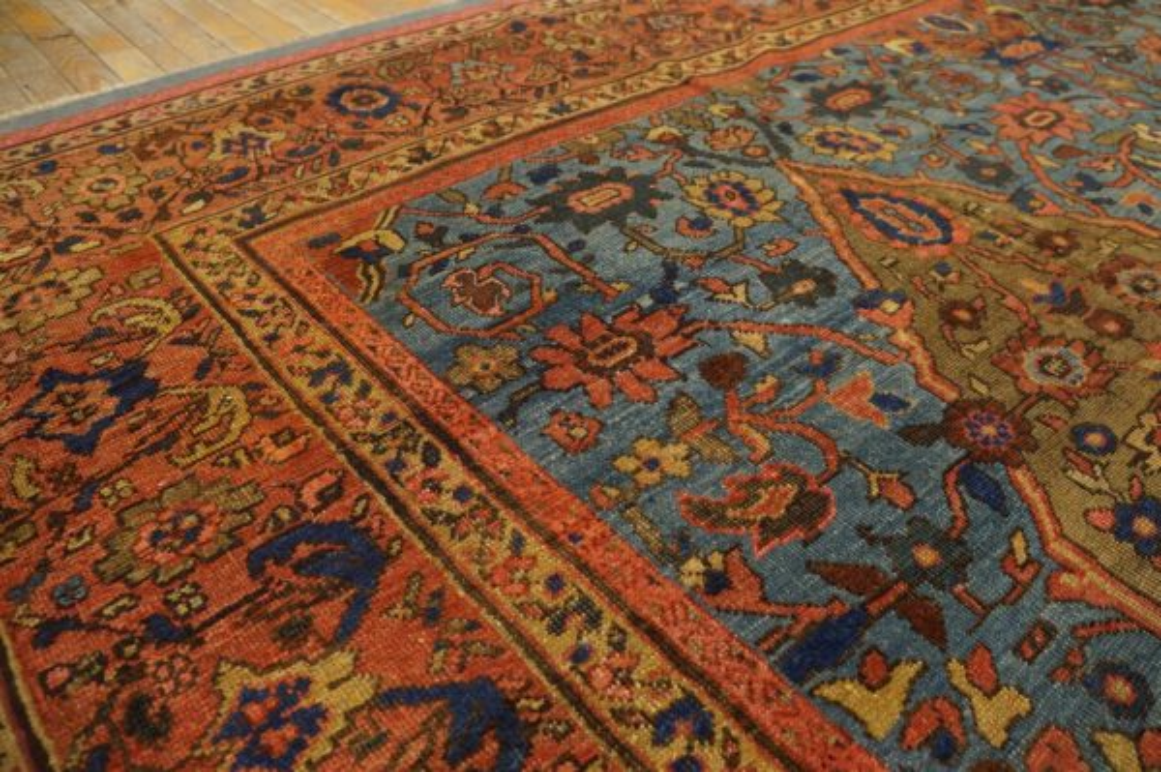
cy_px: 386
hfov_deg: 67.4
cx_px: 580
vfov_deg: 47.9
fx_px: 870
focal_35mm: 27
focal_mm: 18
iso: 1250
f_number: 4
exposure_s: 1/60
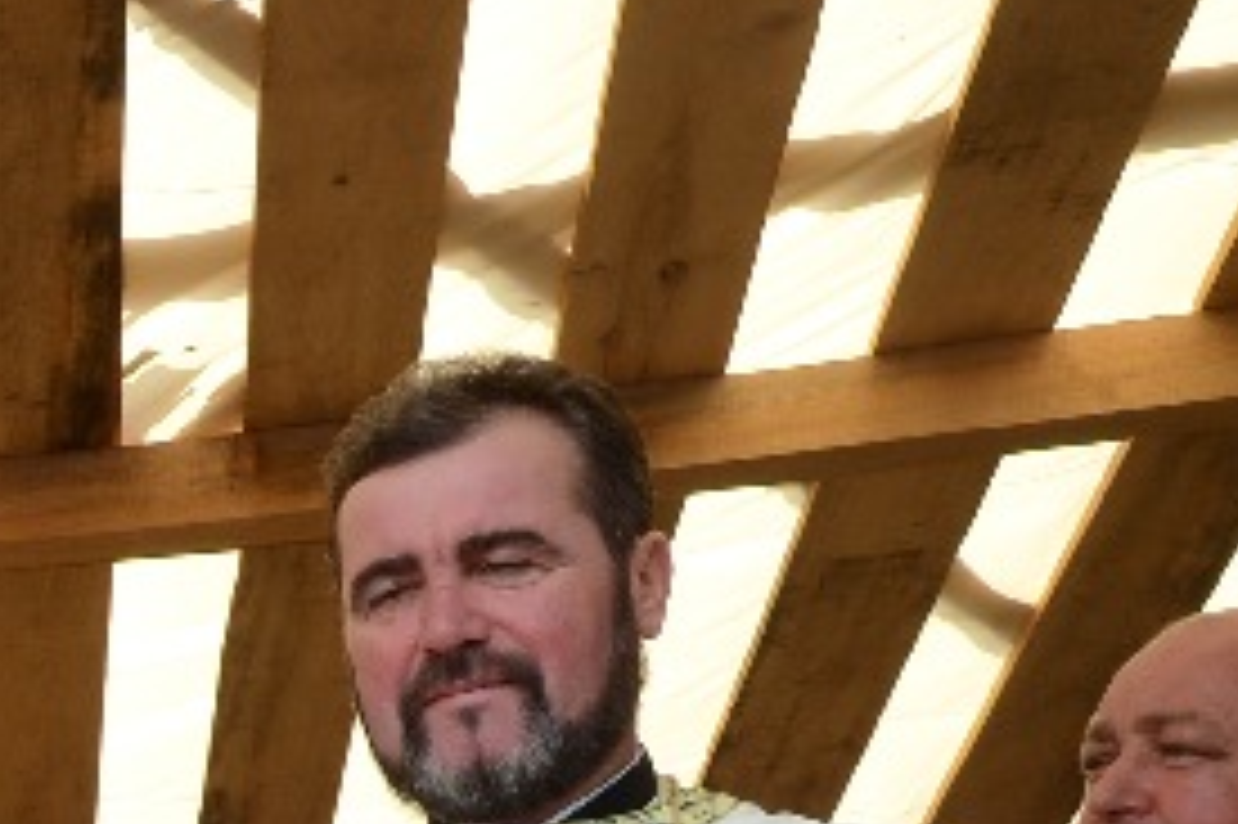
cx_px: -1220
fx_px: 5396
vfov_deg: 8.2
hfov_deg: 11.8
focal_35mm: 157
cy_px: 1779
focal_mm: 24
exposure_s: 1/100
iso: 160
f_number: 8
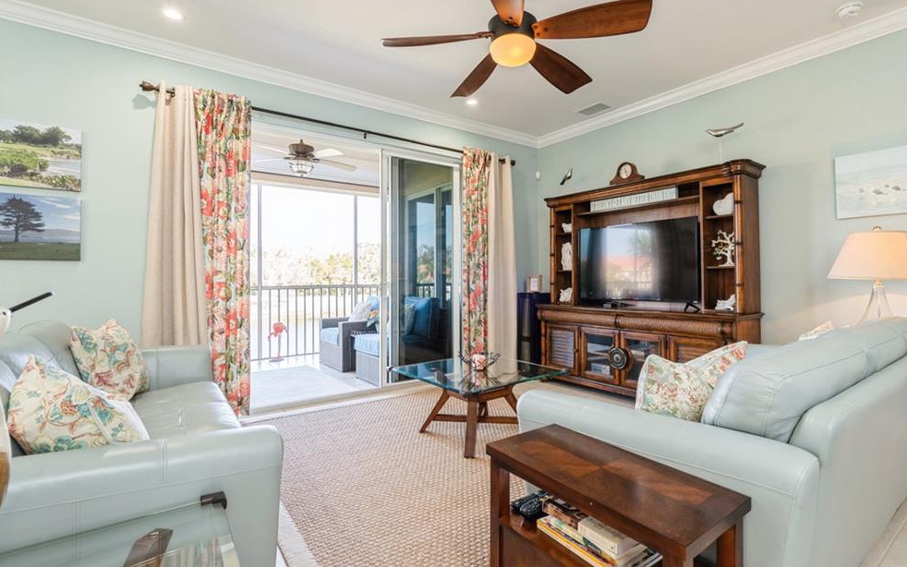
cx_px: 471
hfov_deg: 94.3
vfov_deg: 68.0
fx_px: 420
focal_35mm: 17
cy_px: 280
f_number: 8
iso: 200
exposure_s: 1/10
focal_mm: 16
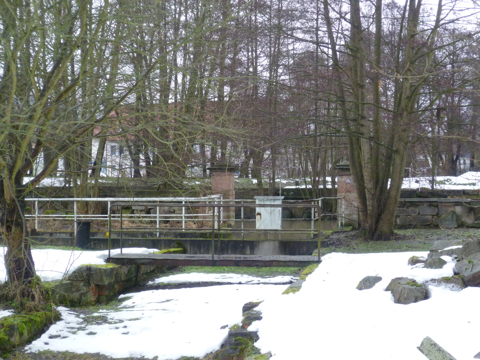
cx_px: 240
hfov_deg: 27.0
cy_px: 180
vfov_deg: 20.4
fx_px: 998
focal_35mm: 72
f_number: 4.5
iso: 250
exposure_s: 1/50
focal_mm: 12.8
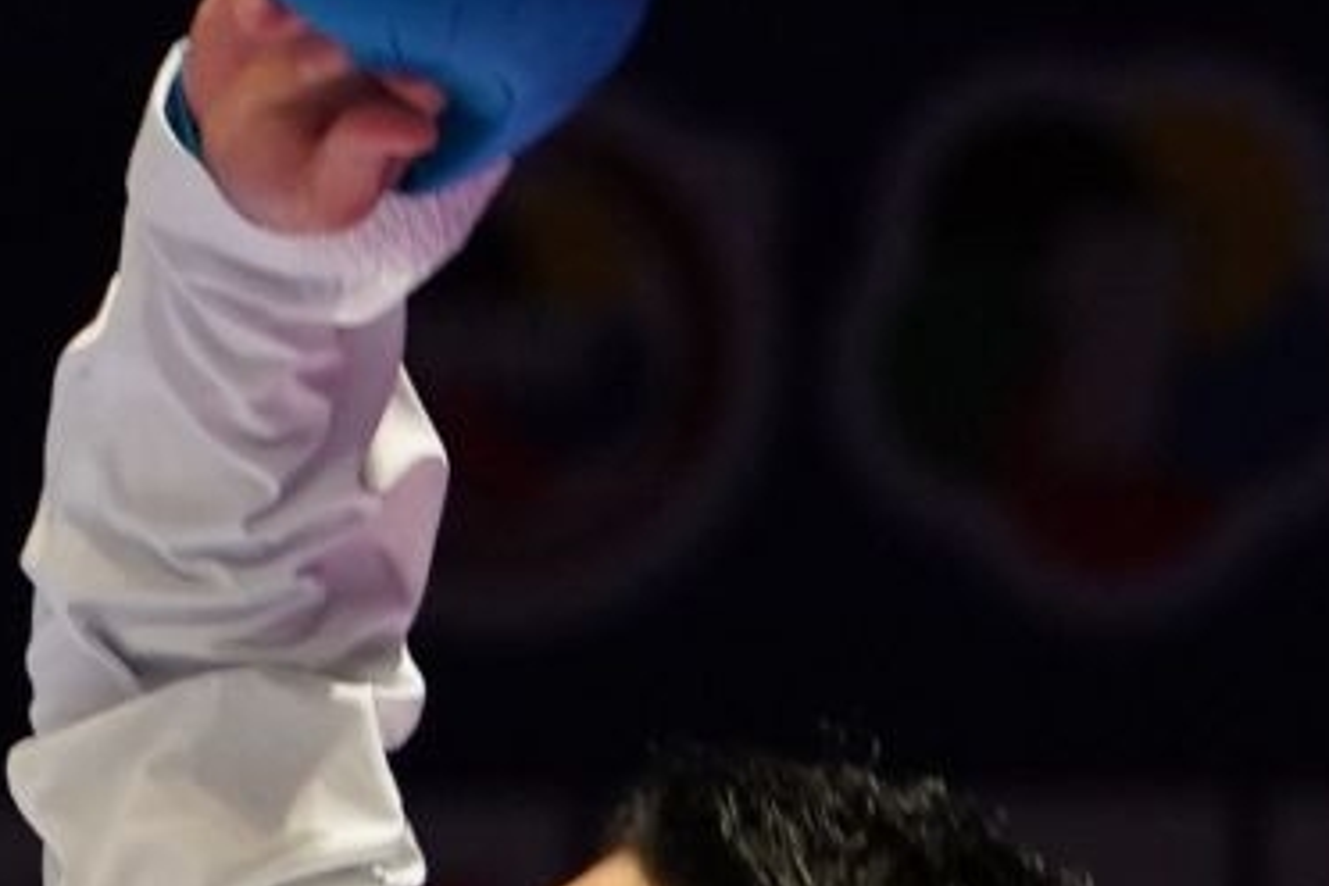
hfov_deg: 2.3
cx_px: -1804
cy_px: 129
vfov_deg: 1.6
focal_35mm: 876
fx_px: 32336
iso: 1600
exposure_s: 1/1000
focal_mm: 121
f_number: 2.8
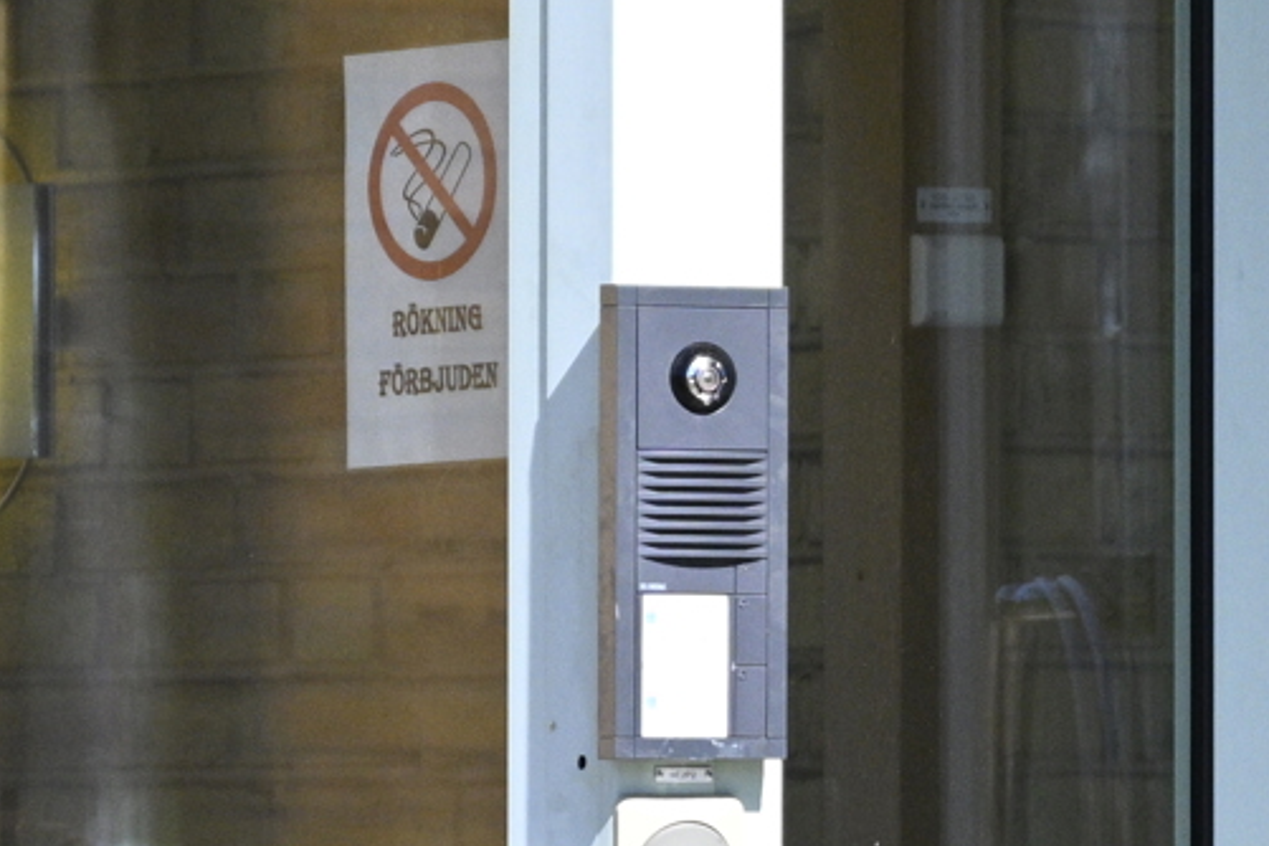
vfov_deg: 7.2
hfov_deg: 10.8
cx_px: 1152
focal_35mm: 190
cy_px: 362
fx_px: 6697
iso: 1000
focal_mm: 70
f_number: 2.8
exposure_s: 1/10000
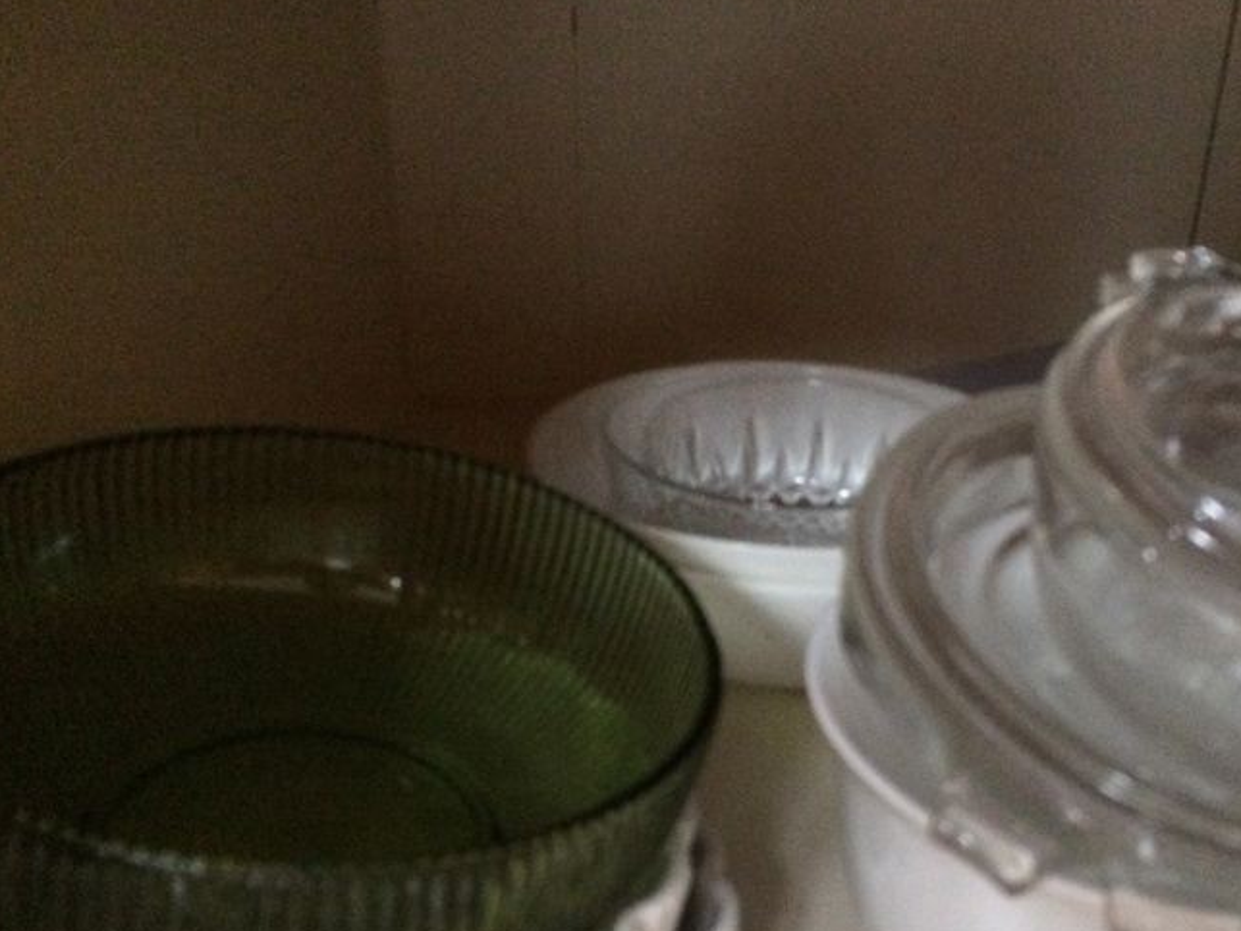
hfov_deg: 44.4
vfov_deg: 34.0
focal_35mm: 42
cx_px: 787
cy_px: 636
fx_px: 1505
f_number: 2.2
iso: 800
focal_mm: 4.12
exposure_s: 1/15
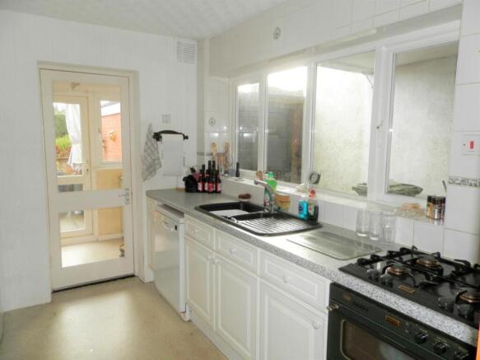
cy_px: 180
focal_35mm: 25
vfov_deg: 54.9
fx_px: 347
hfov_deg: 69.4
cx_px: 240
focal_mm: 4.5
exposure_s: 1/30
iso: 100
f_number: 3.1
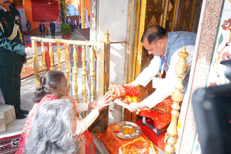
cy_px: 77
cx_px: 116
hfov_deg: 63.6
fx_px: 186
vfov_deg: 45.0
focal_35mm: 29
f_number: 6.3
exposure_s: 1/160
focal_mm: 29
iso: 400
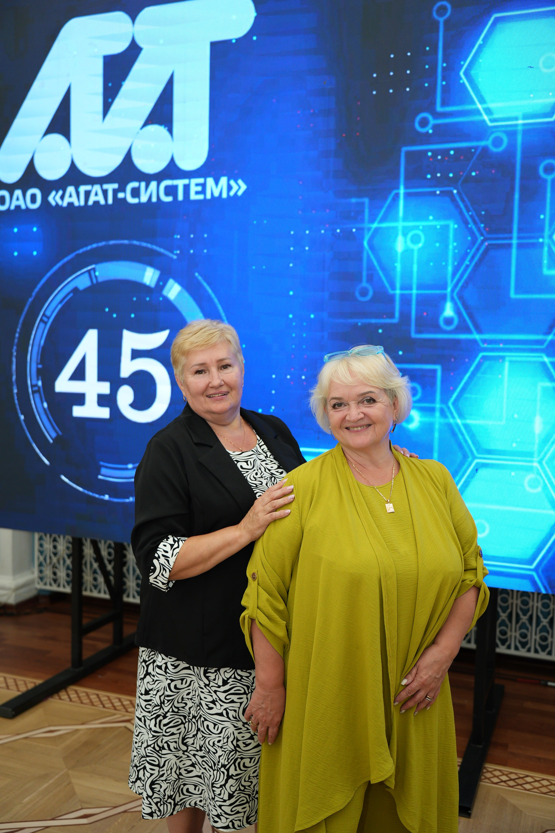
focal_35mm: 36
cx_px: 278
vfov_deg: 53.1
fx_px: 832
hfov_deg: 36.9
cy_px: 416
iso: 800
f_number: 2.8
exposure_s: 1/200
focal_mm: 36
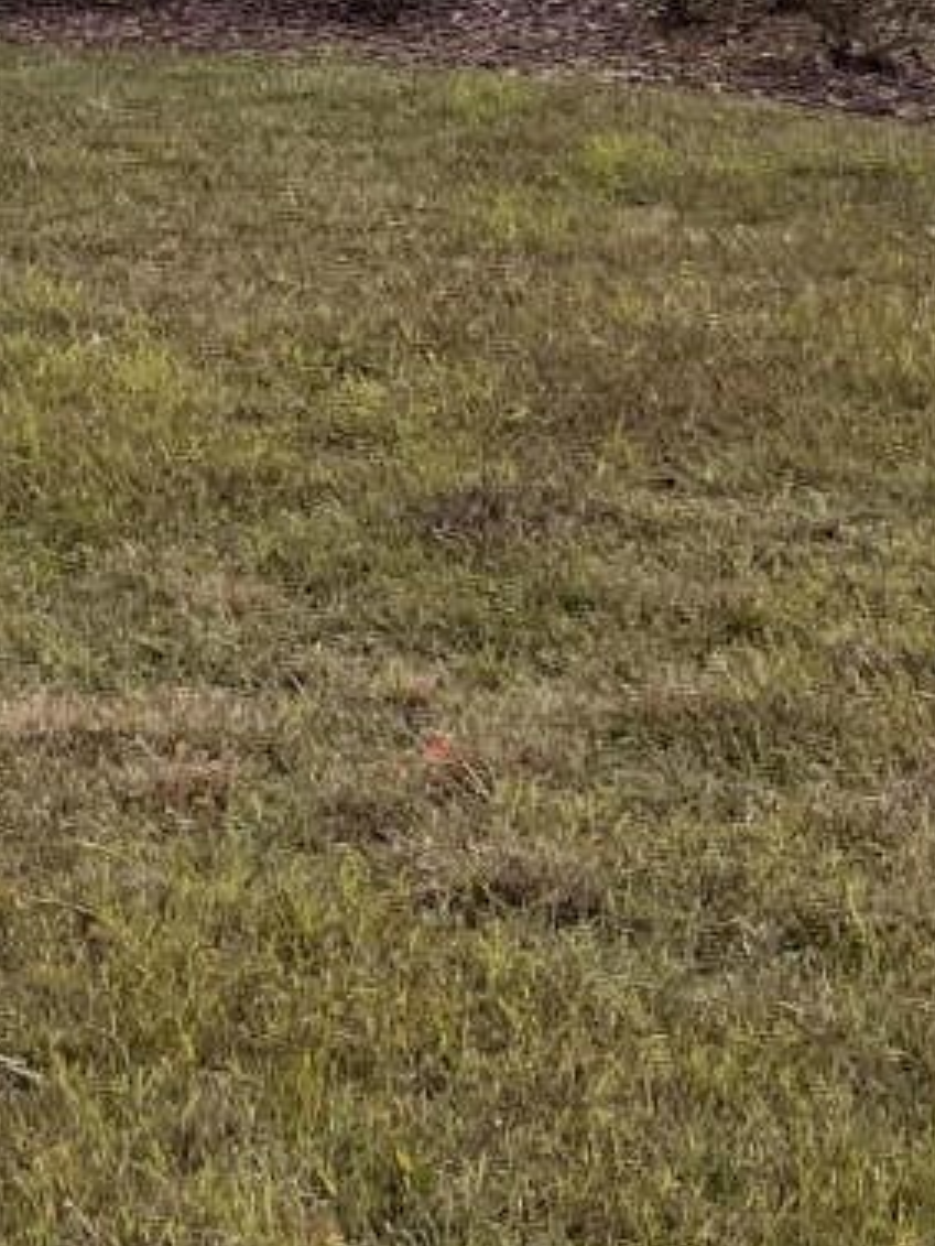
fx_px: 4967
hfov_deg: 9.5
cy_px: -830
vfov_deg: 13.2
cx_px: -1355
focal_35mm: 138
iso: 32
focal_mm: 5.1
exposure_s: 1/4717
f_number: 1.6
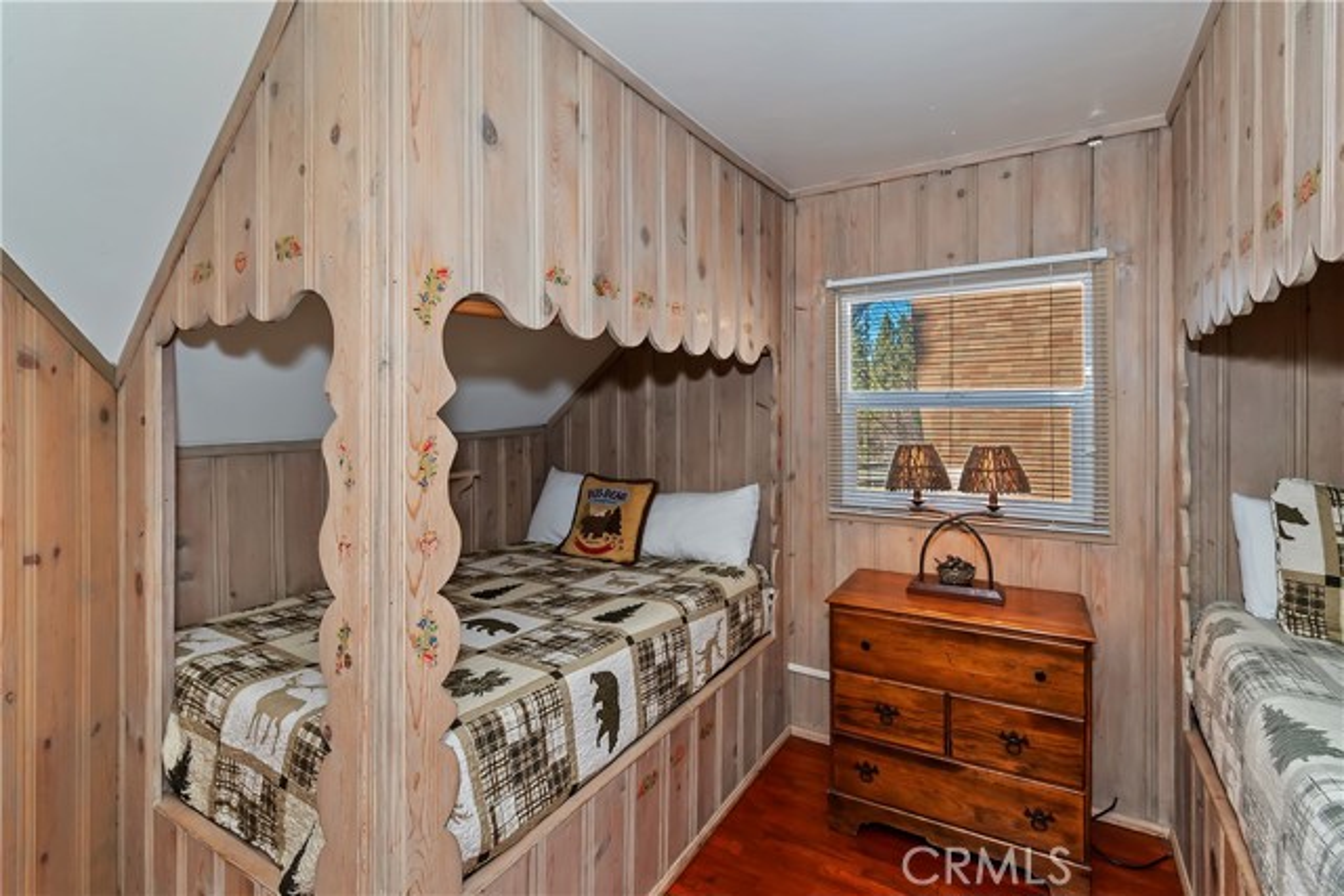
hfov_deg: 100.4
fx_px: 560
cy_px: 448
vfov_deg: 77.4
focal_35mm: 15
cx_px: 672
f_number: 8
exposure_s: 1/30
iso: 400
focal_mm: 10
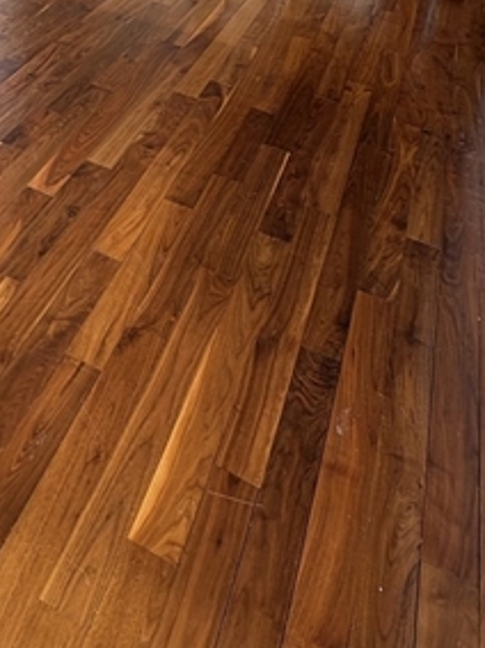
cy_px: -27
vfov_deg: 41.3
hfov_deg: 36.7
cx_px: 112
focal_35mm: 38
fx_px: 710
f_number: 2.2
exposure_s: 1/166
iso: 64
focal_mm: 2.22
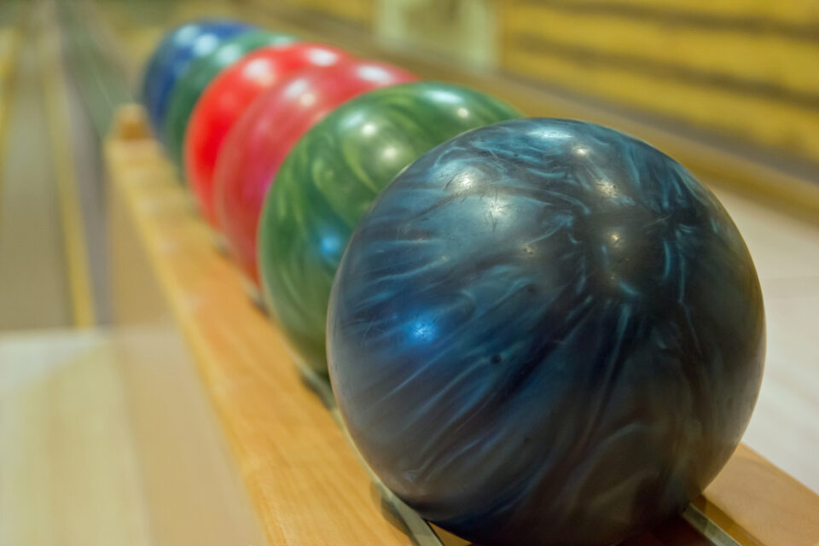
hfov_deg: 33.4
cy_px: 273
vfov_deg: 22.6
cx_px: 410
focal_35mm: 60
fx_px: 1365
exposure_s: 1/125
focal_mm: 40
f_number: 2.8
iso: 1600
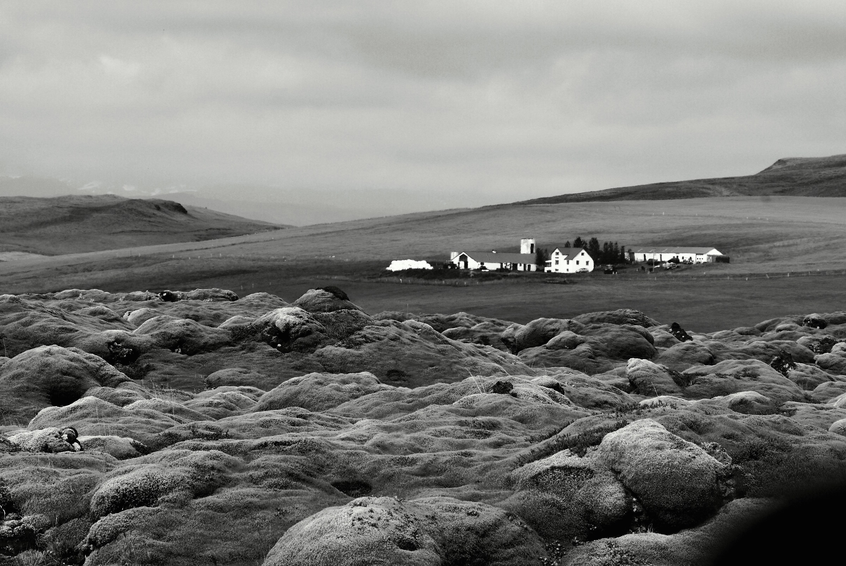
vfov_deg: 6.6
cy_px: 283
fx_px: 4940
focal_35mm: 210
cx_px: 423
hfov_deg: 9.8
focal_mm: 140
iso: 100
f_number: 10
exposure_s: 1/320
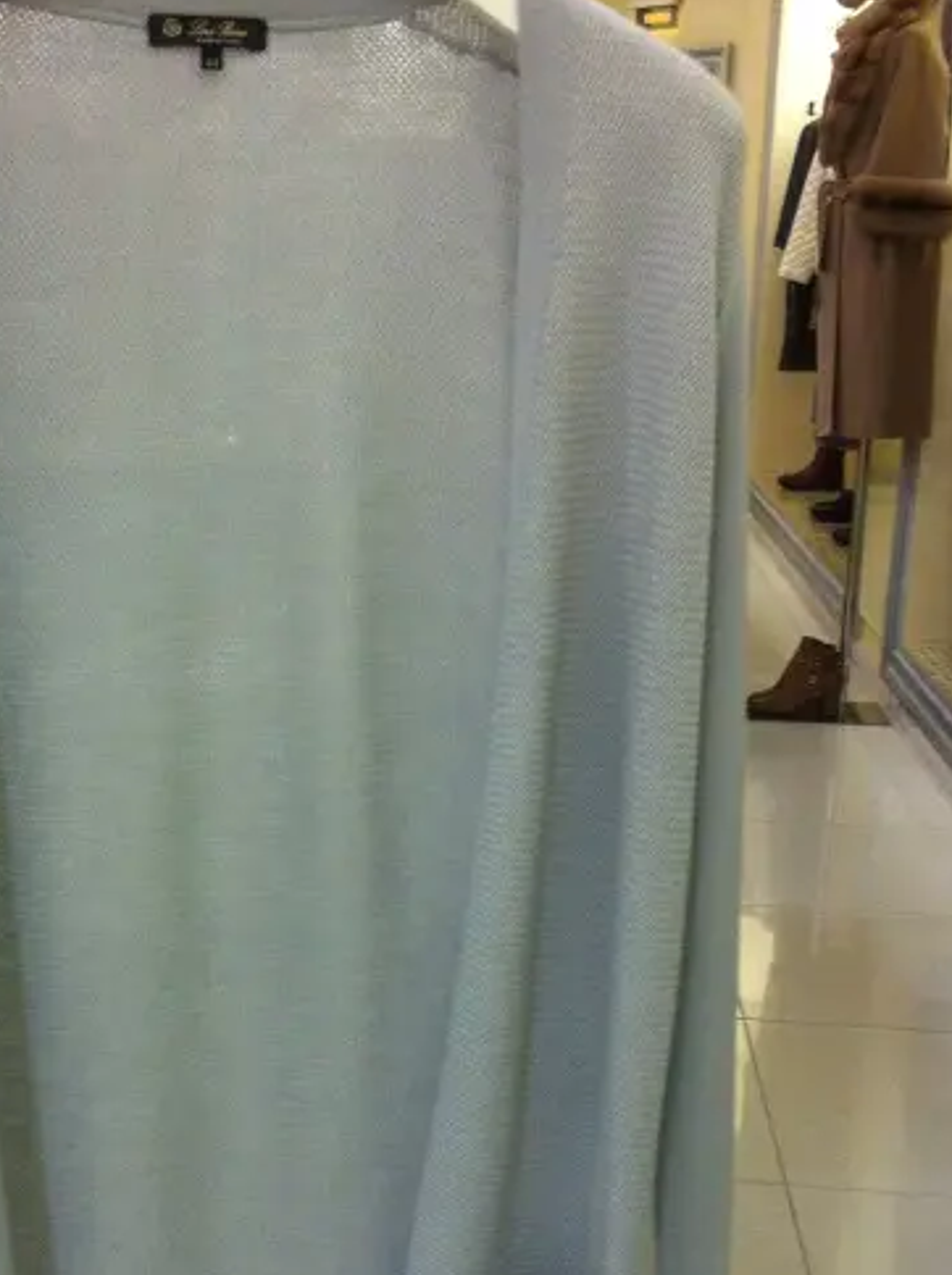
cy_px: 840
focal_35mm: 58
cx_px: 258
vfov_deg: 33.0
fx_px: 2133
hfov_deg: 24.9
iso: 125
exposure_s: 1/17
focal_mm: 3.85
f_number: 2.8
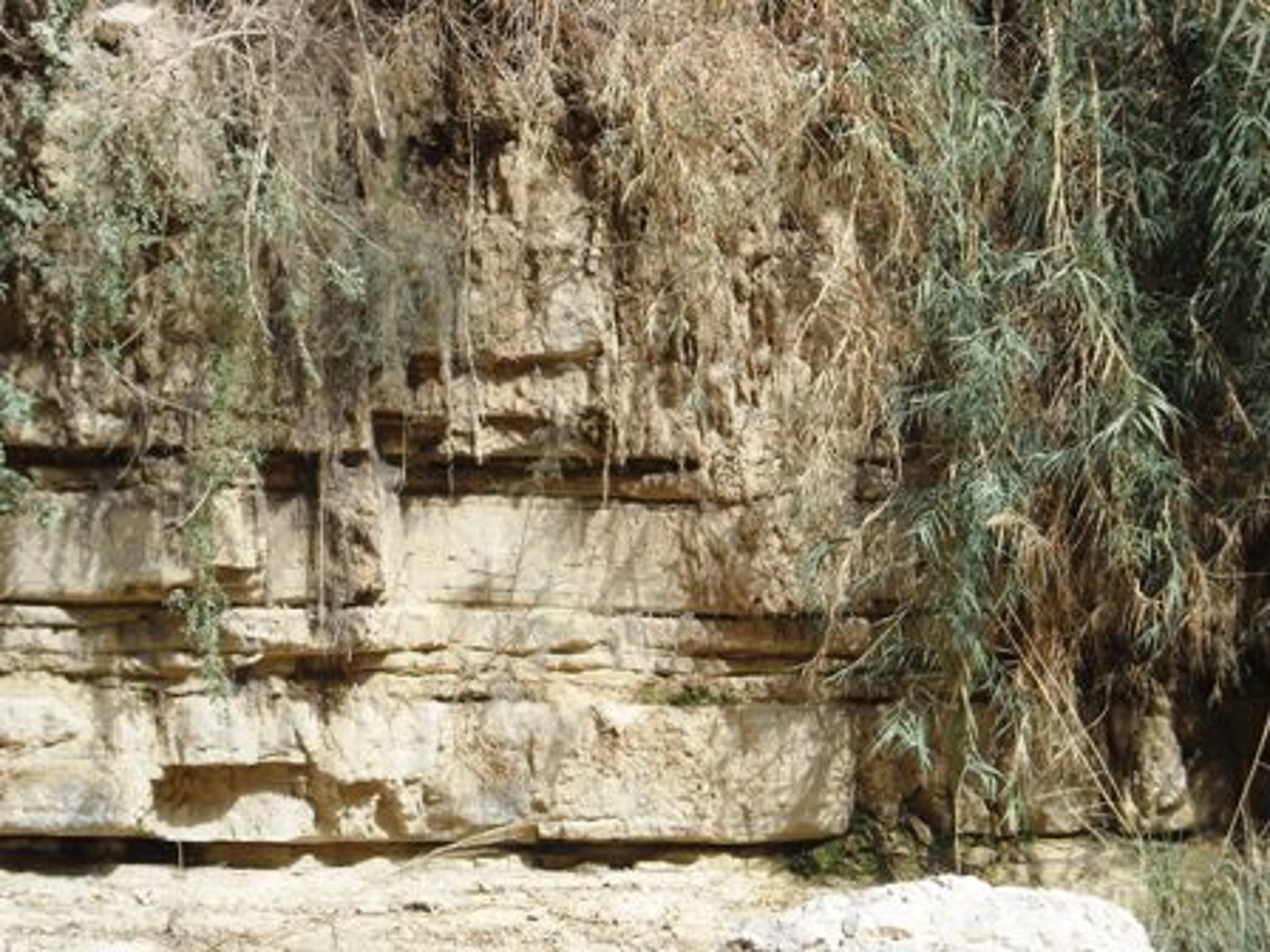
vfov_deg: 14.1
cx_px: 635
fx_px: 3852
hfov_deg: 18.7
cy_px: 476
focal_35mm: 105
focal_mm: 17.1
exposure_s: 1/250
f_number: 4.7
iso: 73
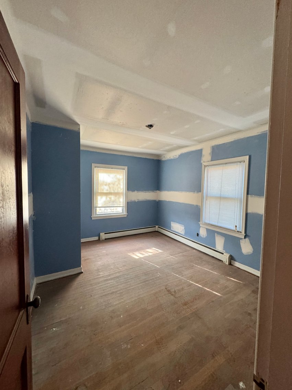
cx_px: 146
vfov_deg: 102.1
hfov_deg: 85.7
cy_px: 195
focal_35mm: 14
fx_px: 157
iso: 320
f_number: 2.2
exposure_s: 1/91
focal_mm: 2.22
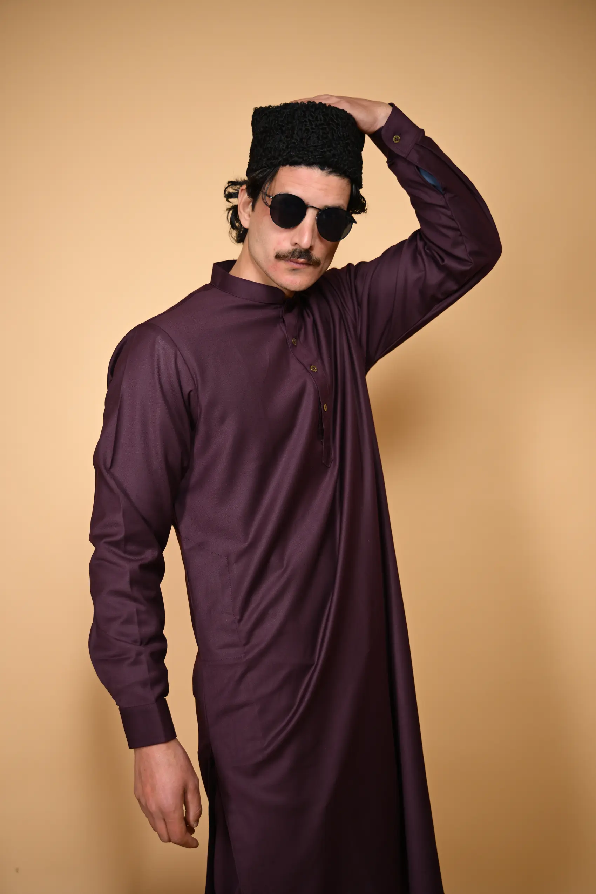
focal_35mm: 40
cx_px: 298
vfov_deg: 48.5
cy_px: 447
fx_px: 993
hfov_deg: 33.4
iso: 100
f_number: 2.8
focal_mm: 40
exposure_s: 1/200
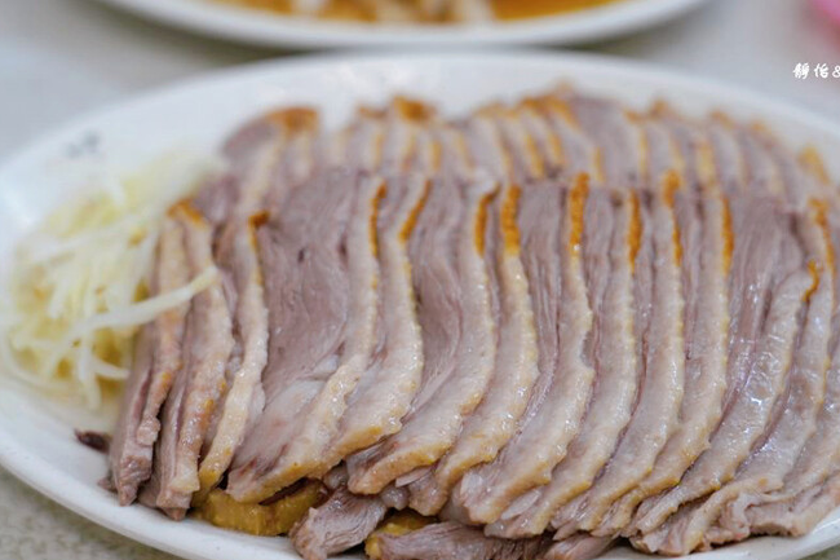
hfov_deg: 29.6
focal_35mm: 68
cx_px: 463
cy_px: 273
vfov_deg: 20.0
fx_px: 1586
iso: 500
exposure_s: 1/60
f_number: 4
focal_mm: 52
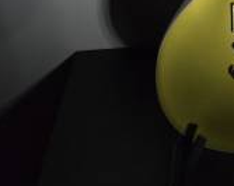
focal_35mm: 70
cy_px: -158
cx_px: 248
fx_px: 484
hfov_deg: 25.5
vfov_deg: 17.3
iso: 100
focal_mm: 5.4
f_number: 1.8
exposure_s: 1/71
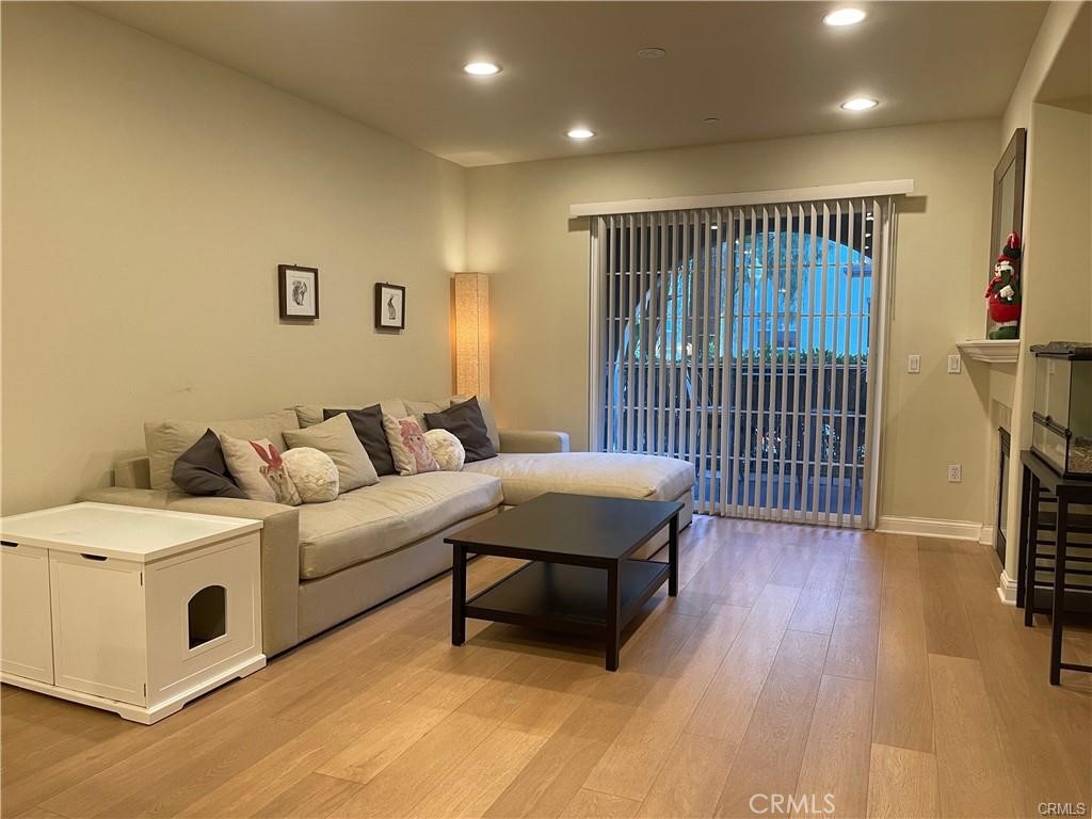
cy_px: 410
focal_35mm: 26
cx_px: 546
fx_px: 820
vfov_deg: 53.1
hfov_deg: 67.3
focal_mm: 5.1
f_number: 1.6
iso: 100
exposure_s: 1/60
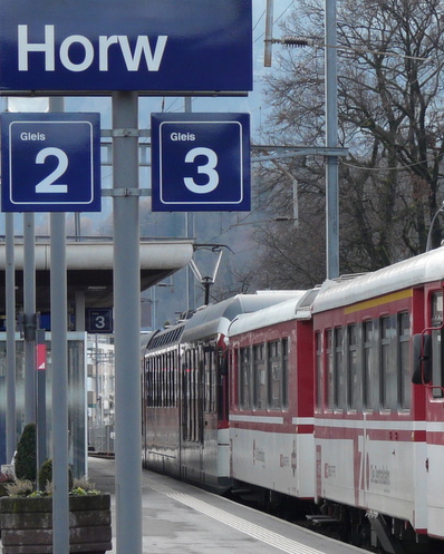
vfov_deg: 9.0
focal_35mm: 214
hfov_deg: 7.2
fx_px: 3513
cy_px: 348
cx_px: 491
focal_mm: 18
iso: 100
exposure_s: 1/200
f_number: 3.6
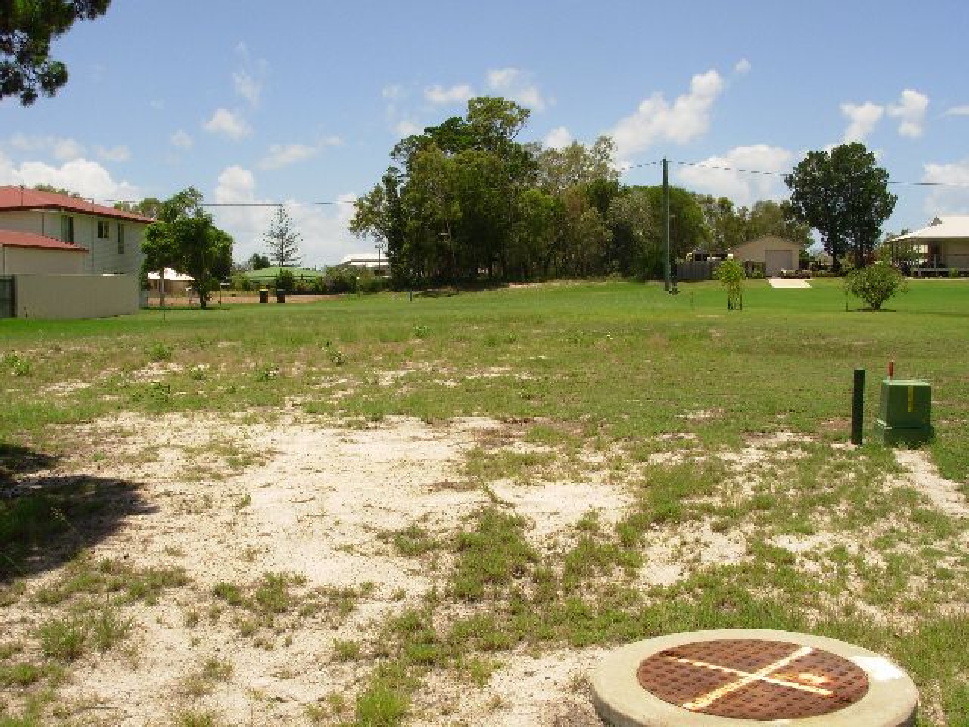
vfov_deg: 37.7
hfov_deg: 49.0
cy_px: 364
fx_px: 1064
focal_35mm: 38
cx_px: 484
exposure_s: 1/558
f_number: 4.9
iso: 50
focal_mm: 6.3
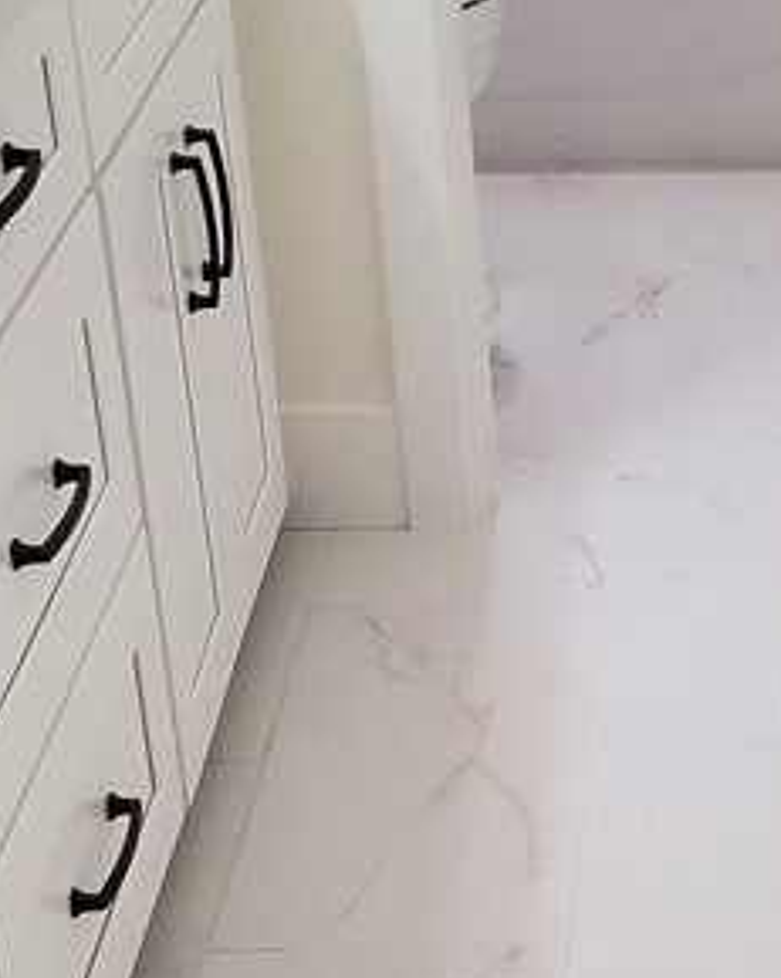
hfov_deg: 16.8
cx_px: 717
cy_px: 643
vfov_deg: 21.2
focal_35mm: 90
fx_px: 2602
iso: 320
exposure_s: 1/120
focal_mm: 4.3
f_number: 2.4
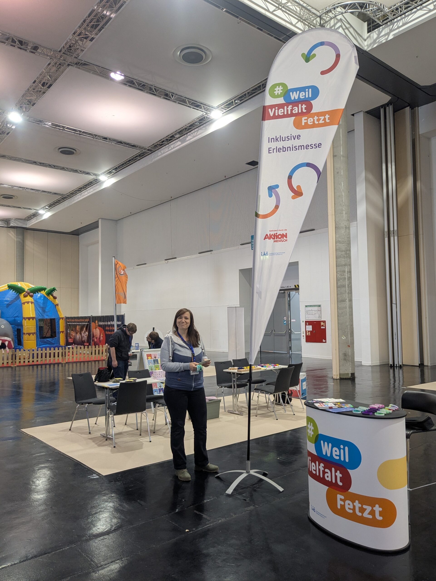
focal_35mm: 27
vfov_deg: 65.3
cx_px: 218
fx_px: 453
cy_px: 290
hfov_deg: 51.4
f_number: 1.73
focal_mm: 4.38
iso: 81
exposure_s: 1/33.3
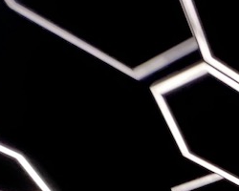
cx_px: 545
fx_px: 431
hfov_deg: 16.3
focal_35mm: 61
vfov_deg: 17.7
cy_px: 380
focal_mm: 1.57
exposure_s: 1/4
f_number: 1.8
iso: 1000
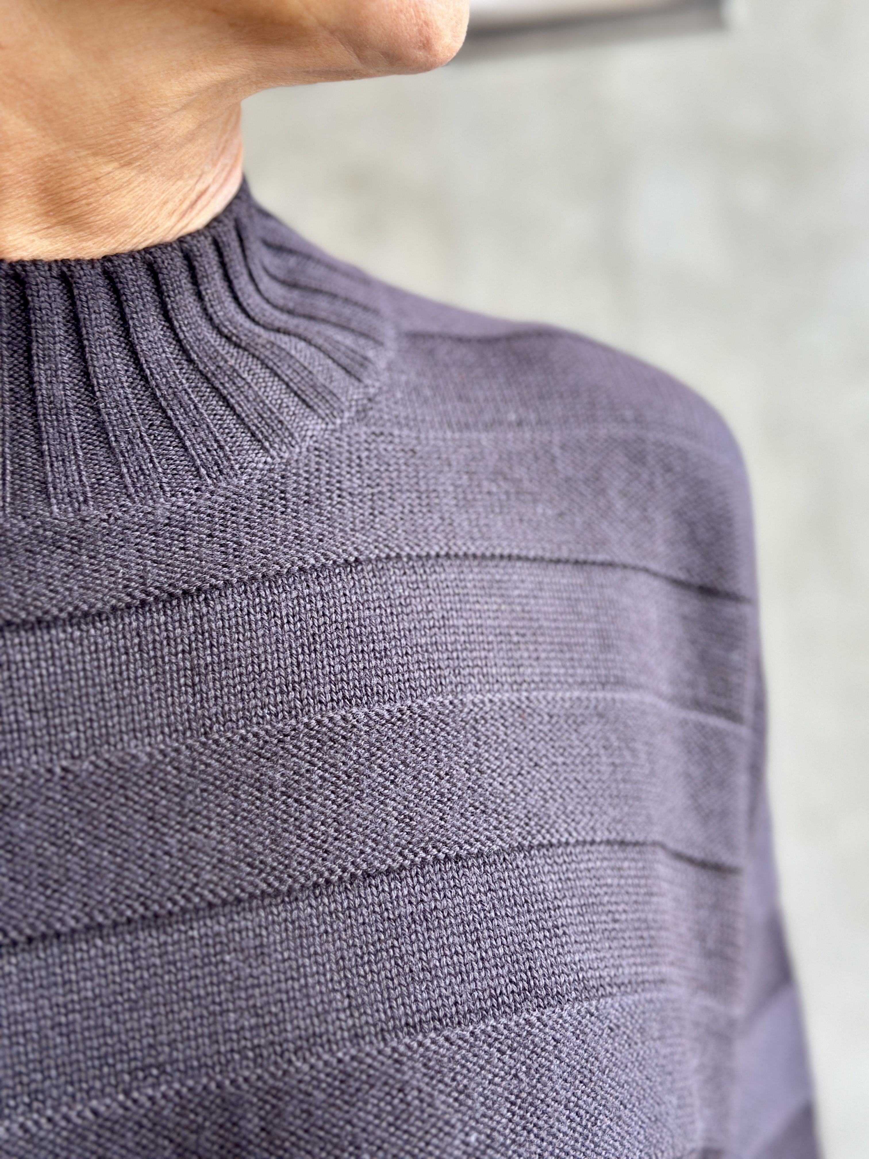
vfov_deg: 39.7
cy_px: 580
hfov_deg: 30.3
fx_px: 1607
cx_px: 434
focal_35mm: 48
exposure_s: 1/61
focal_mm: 6.86
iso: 125
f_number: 1.78
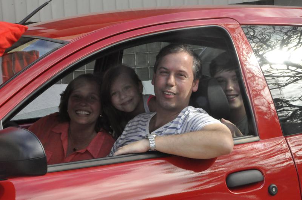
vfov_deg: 14.7
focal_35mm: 93
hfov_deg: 21.9
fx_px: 779
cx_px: 151
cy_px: 100
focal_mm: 62
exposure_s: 1/200
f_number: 29
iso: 3200
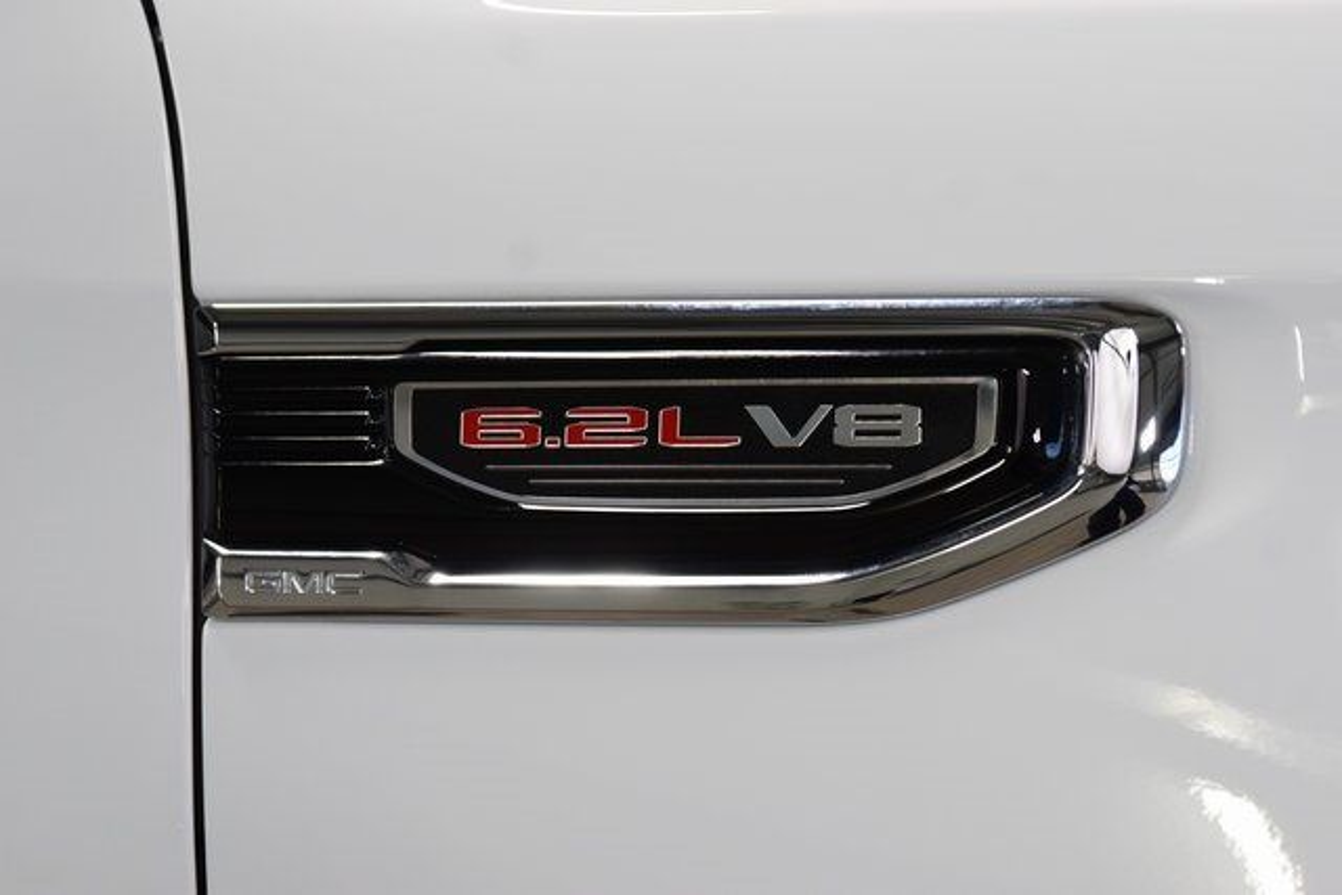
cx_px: 671
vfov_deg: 13.0
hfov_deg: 19.5
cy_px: 448
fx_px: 3915
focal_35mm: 105
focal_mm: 70
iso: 1600
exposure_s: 1/125
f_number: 5.6
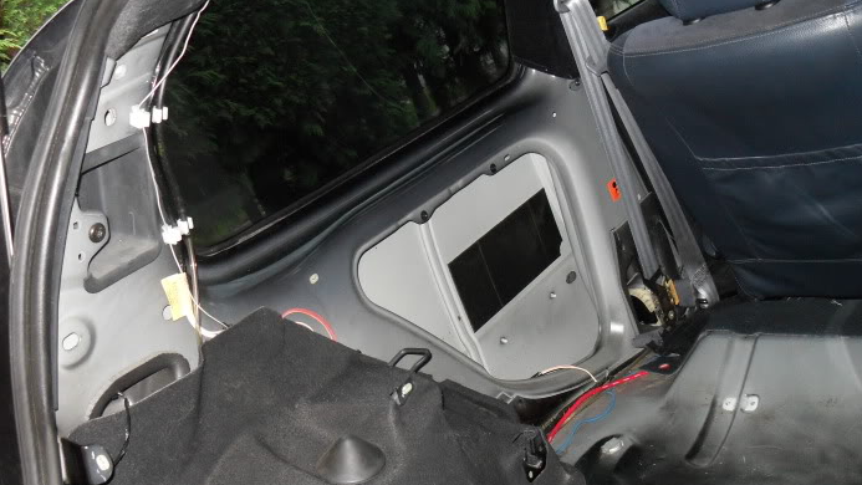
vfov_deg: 27.1
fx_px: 1006
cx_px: 397
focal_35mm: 44
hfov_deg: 46.4
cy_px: 280
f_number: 2.8
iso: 200
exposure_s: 1/45
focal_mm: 6.2
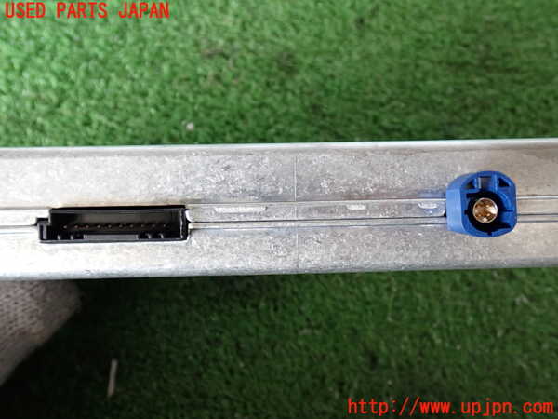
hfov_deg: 51.4
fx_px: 580
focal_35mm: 36
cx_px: 279
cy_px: 210
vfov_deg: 39.7
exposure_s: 1/40
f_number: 2.5
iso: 200
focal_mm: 6.37
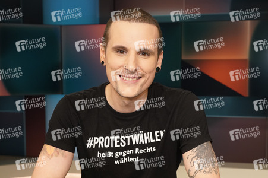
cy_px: 89
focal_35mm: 38
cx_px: 134
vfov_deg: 35.0
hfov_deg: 50.7
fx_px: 283
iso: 2000
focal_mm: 38
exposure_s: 1/160
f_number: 5
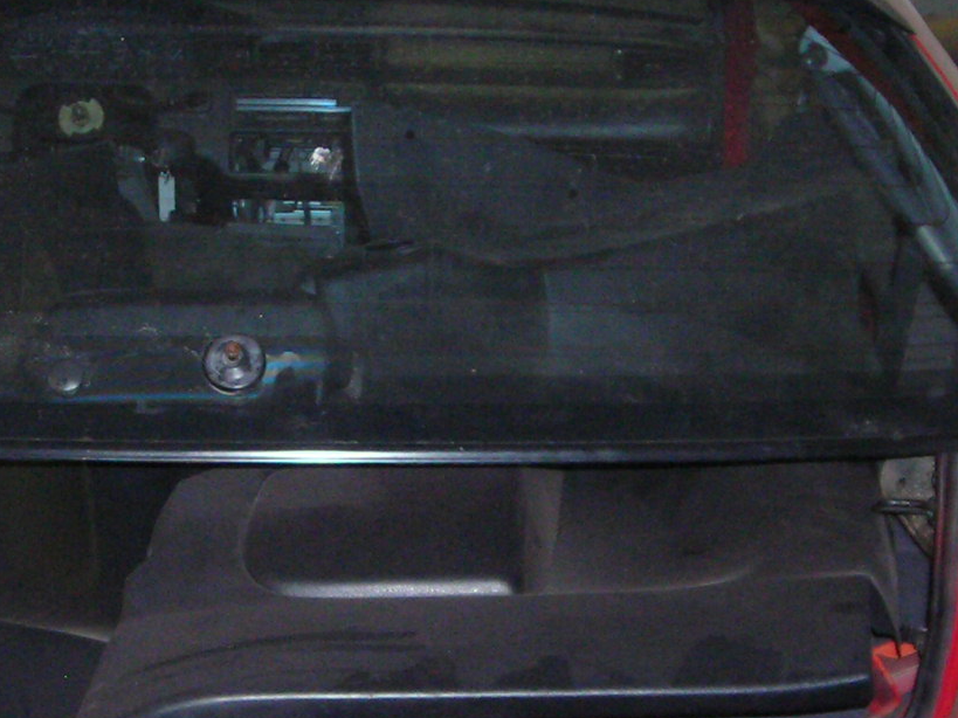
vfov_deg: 15.6
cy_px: 406
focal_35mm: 95
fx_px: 2629
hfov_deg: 20.5
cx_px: 220
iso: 200
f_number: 3.2
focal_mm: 6.3
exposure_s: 1/60.1
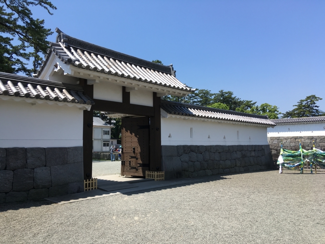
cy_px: 122
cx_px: 162
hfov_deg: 61.7
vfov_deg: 48.2
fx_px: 272
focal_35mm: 29
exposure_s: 1/1131
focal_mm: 4.15
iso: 25
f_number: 2.2
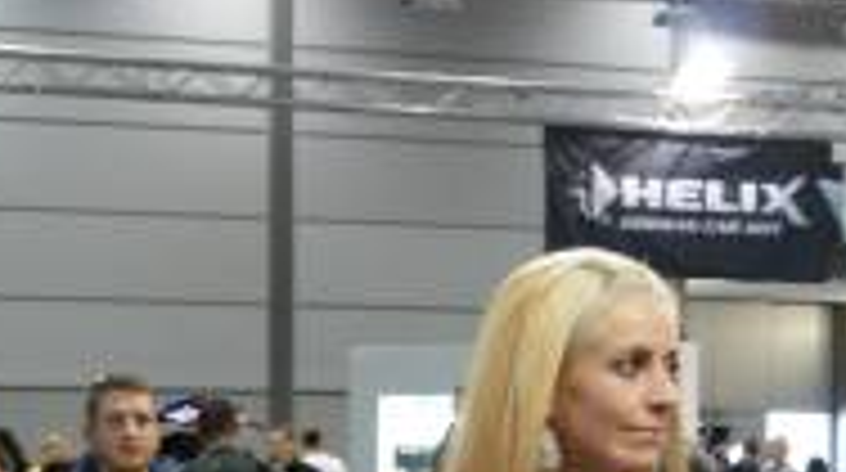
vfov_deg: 10.8
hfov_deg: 19.5
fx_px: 2441
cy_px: 634
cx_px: 626
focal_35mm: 109
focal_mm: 26
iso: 400
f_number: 4.5
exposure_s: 1/40
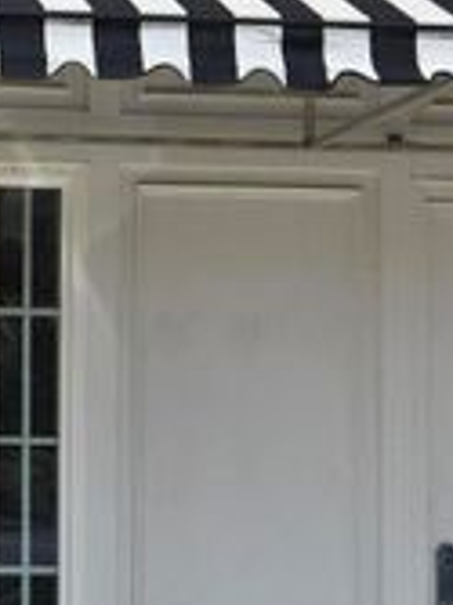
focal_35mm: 92
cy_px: 418
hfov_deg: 15.2
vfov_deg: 21.2
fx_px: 1607
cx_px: -163
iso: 25
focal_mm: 5.4
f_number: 1.8
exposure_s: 1/2723
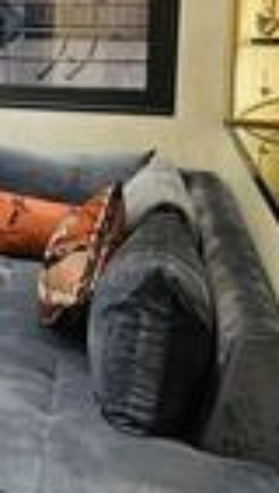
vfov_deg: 29.3
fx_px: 902
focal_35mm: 69
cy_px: 56
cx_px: -338
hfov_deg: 13.8
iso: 125
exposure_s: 1/100
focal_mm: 2.22
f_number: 2.2
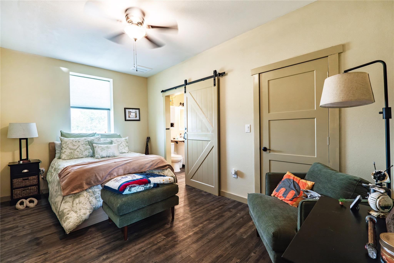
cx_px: 197
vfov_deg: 77.3
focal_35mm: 15
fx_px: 164
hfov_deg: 100.4
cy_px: 132
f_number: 4
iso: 500
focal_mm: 10
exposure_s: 1/50
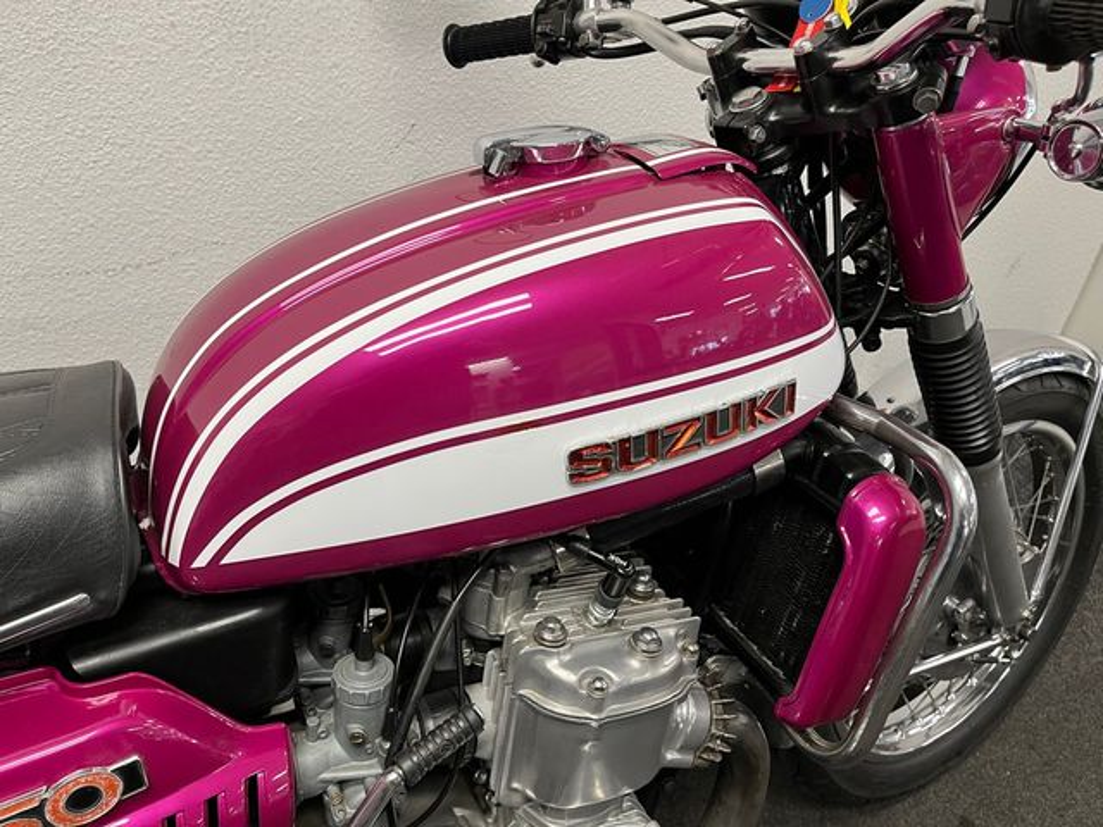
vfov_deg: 53.1
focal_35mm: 26
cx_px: 552
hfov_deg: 67.3
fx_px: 828
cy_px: 414
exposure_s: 1/50
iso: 80
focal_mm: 5.1
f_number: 1.6
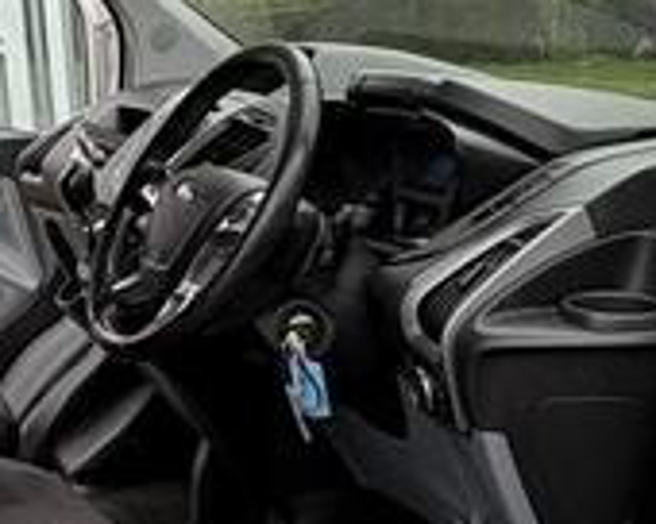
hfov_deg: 25.5
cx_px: 58
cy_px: 366
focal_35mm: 72
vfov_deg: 21.2
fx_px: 1398
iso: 64
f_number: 2.2
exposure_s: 1/200
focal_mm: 2.22
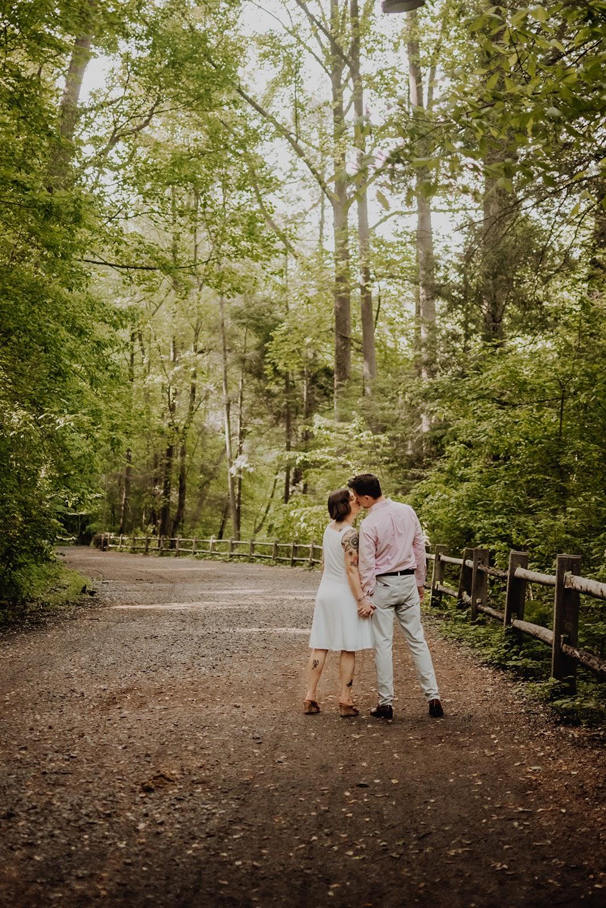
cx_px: 303
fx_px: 1313
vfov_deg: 38.2
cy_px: 454
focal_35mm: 52
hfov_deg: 26.0
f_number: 1.8
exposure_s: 1/1600
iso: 1600
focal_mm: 35
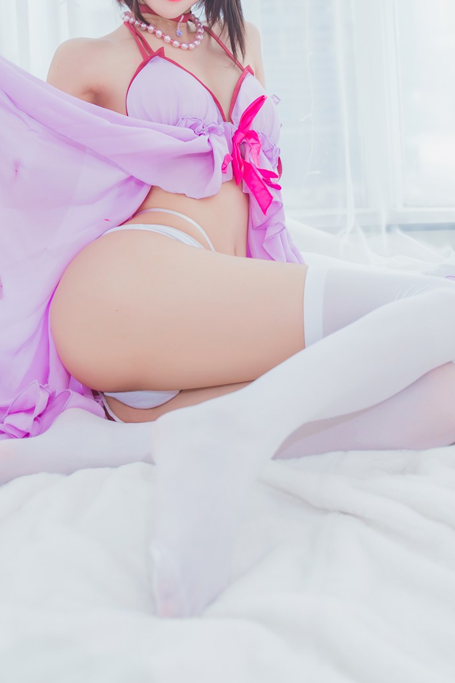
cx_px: 206
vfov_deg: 33.9
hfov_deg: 23.8
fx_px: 1080
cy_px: 125
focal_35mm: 57
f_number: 2.8
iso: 250
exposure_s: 1/250
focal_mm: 33
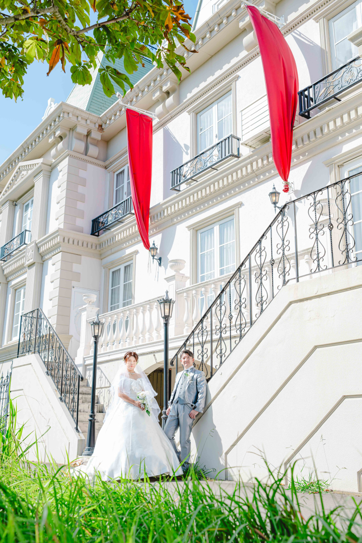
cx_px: 181
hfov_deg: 37.9
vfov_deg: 54.4
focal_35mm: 35
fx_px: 528
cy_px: 272
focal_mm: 35
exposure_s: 1/250
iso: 64
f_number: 4.5
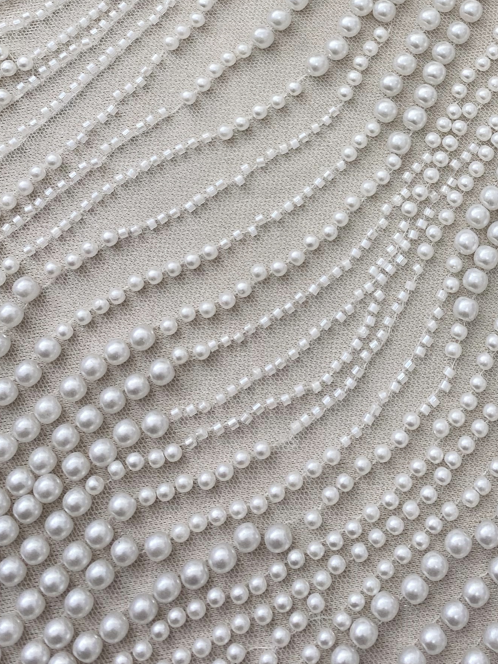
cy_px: 81
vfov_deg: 31.3
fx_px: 1132
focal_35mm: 59
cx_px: 465
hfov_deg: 24.0
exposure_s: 1/100
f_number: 1.8
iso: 32
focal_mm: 4.25
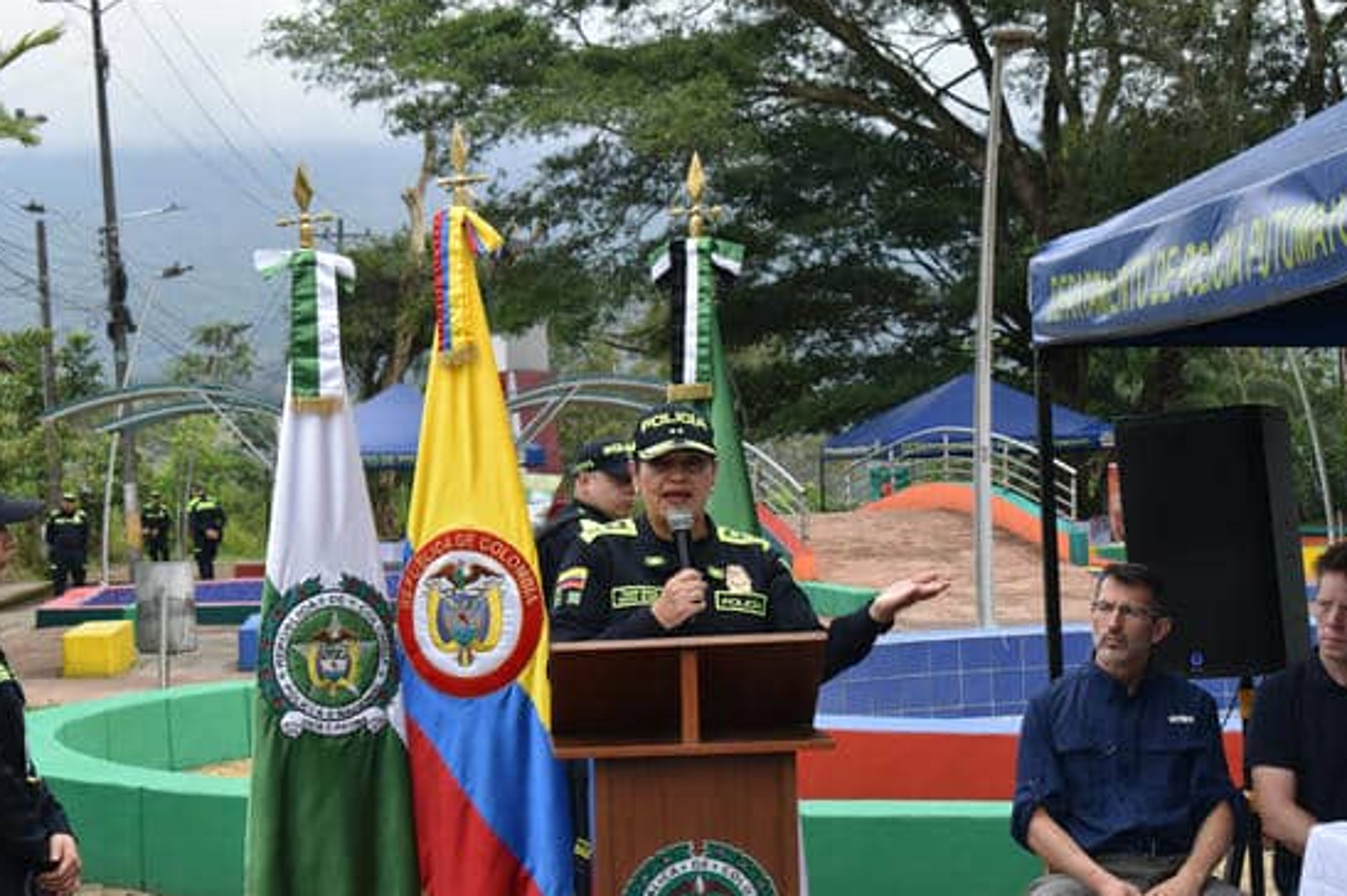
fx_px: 3386
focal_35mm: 91
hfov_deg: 22.5
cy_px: 482
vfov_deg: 15.1
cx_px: 724
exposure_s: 1/250
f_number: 8
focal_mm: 55
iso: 250
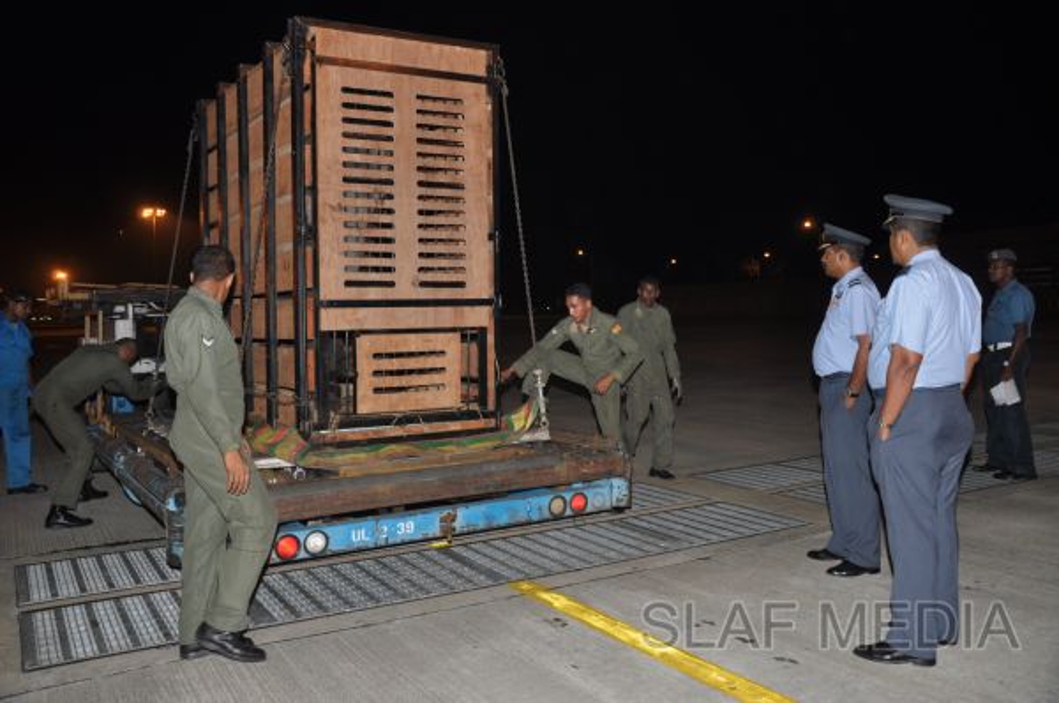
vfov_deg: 41.6
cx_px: 530
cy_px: 352
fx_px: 925
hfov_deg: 59.6
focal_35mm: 32
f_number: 3.8
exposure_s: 1/30
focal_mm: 21
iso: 200
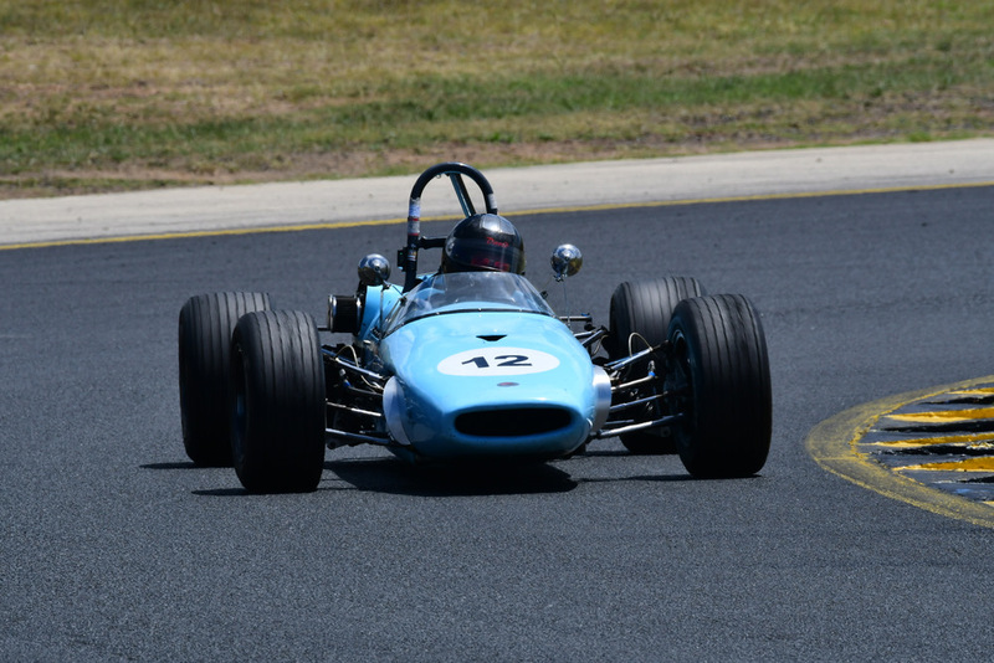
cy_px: 332
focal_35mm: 600
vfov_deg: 2.3
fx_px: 16572
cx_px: 497
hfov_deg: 3.4
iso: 320
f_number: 13
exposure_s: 1/640
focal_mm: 400
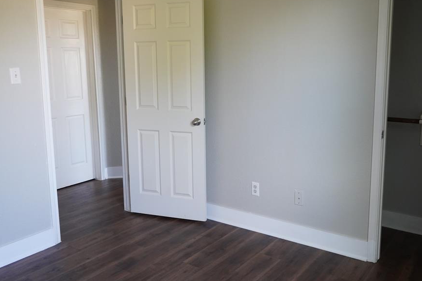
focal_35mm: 33
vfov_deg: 39.9
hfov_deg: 57.2
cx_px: 224
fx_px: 387
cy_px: 120
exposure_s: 1/200
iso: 4000
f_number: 4.5
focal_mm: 28
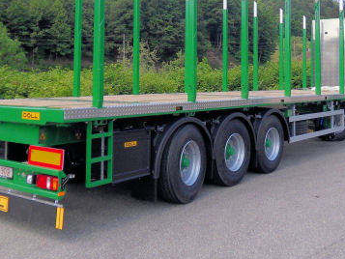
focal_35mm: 43
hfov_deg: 43.8
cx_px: 193
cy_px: 44
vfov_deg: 32.5
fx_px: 429
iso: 80
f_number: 3.3
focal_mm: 4.2
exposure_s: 1/350
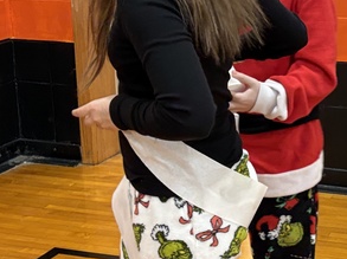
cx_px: 332
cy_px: 149
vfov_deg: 16.2
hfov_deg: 21.0
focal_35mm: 91
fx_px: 911
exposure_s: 1/60
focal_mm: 5.96
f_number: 1.6
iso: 200
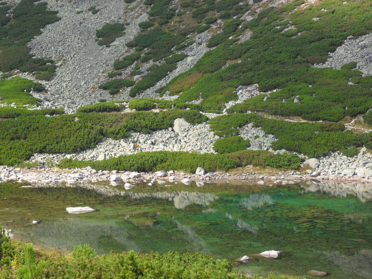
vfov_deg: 23.3
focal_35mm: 63
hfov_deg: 30.7
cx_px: 186
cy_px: 140
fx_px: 677
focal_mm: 11.2
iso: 100
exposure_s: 1/125
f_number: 5.6
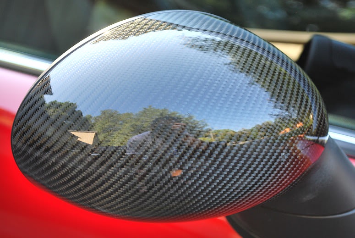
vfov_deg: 19.8
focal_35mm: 69
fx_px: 681
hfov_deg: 29.2
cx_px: 178
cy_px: 119
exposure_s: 1/40
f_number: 5.3
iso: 200
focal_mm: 46
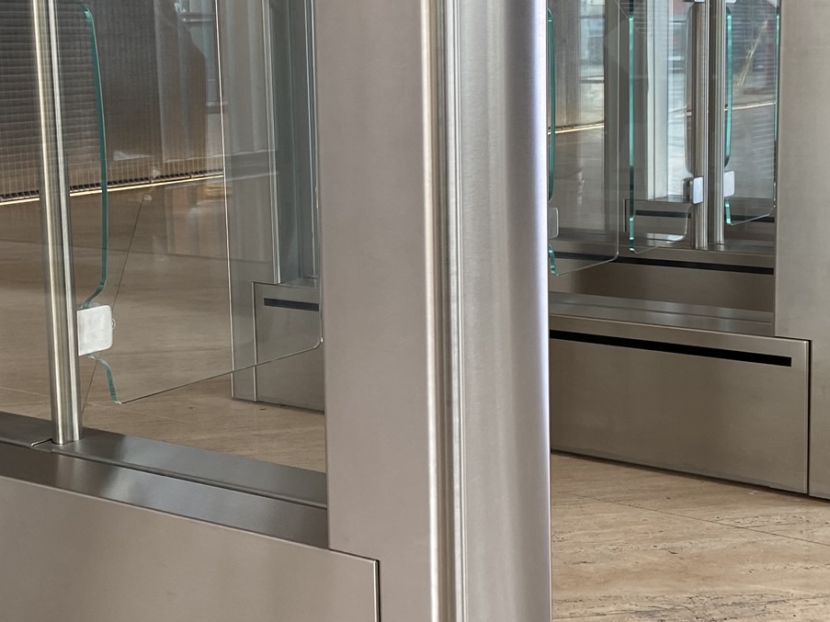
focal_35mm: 59
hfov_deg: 32.7
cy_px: 248
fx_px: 1414
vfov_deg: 24.8
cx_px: 421
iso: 80
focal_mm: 4.25
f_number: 1.8
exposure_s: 1/121
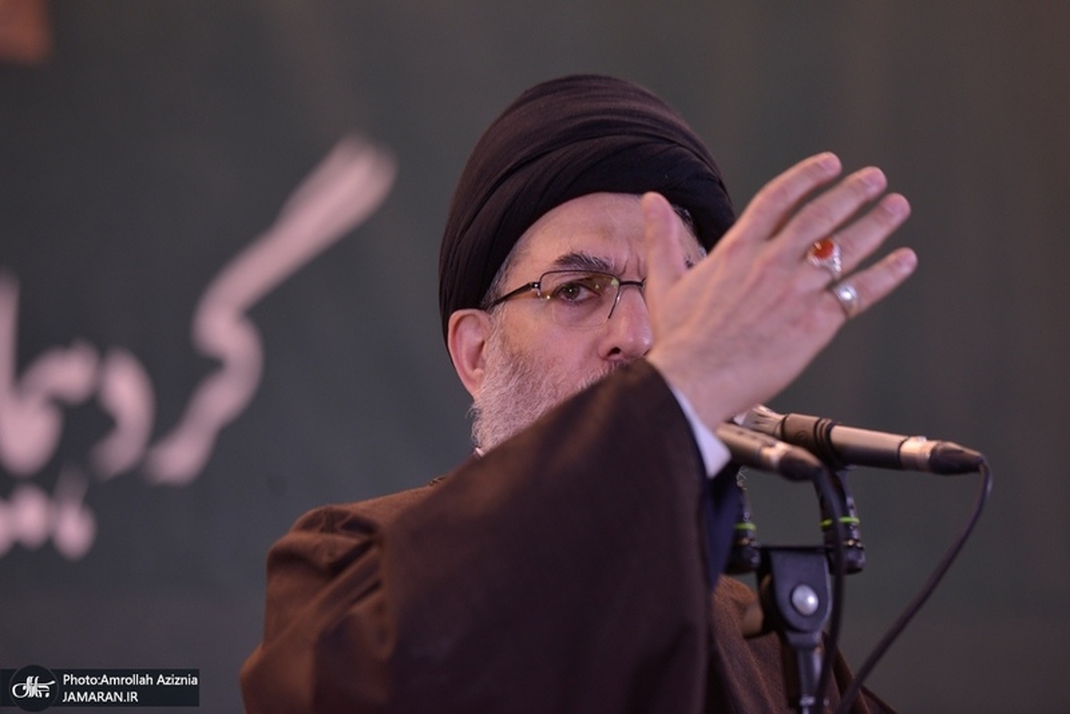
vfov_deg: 7.2
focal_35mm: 190
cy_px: 357
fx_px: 5649
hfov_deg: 10.8
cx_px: 535
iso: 640
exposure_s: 1/100
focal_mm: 190
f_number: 3.5
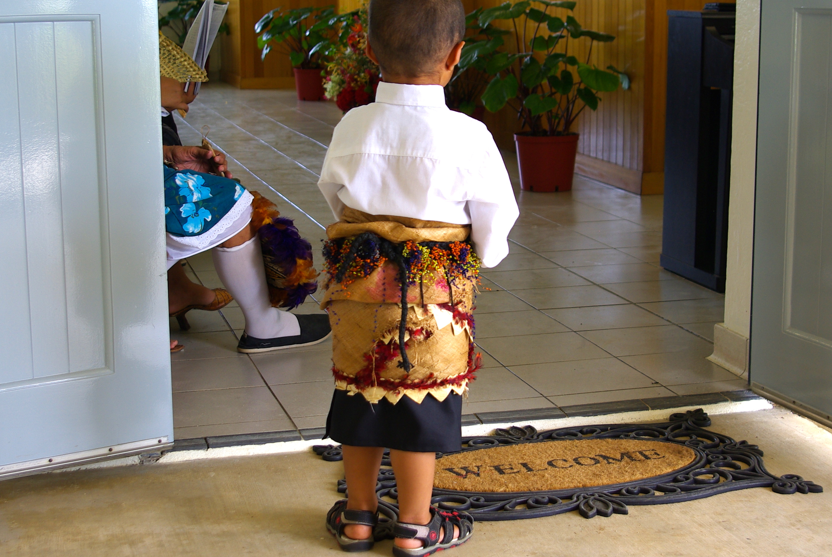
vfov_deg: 21.4
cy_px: 239
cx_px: 431
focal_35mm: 64
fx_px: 1474
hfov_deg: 31.5
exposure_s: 1/45
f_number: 4
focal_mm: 31
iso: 100
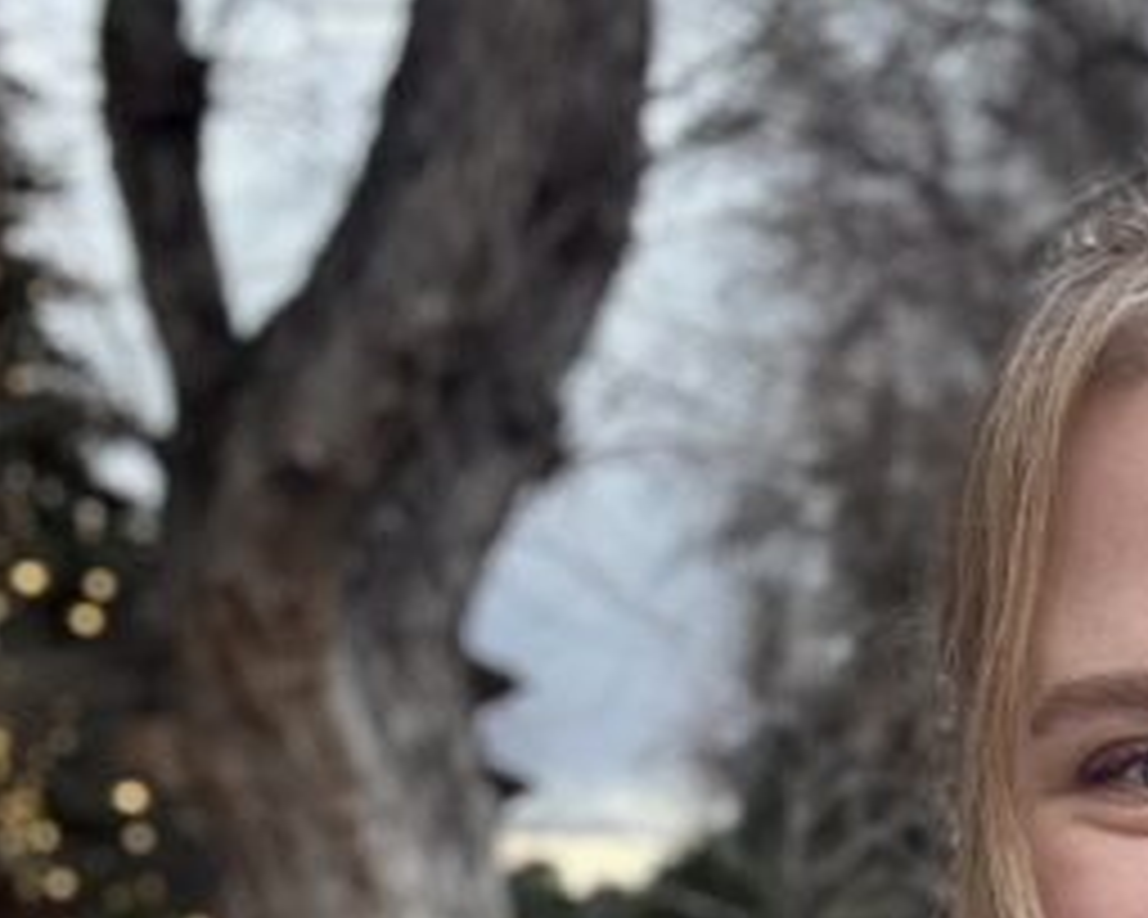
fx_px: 3126
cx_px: 1234
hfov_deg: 20.0
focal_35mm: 92
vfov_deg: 16.5
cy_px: 855
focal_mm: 2.69
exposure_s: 1/60
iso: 100
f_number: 1.9
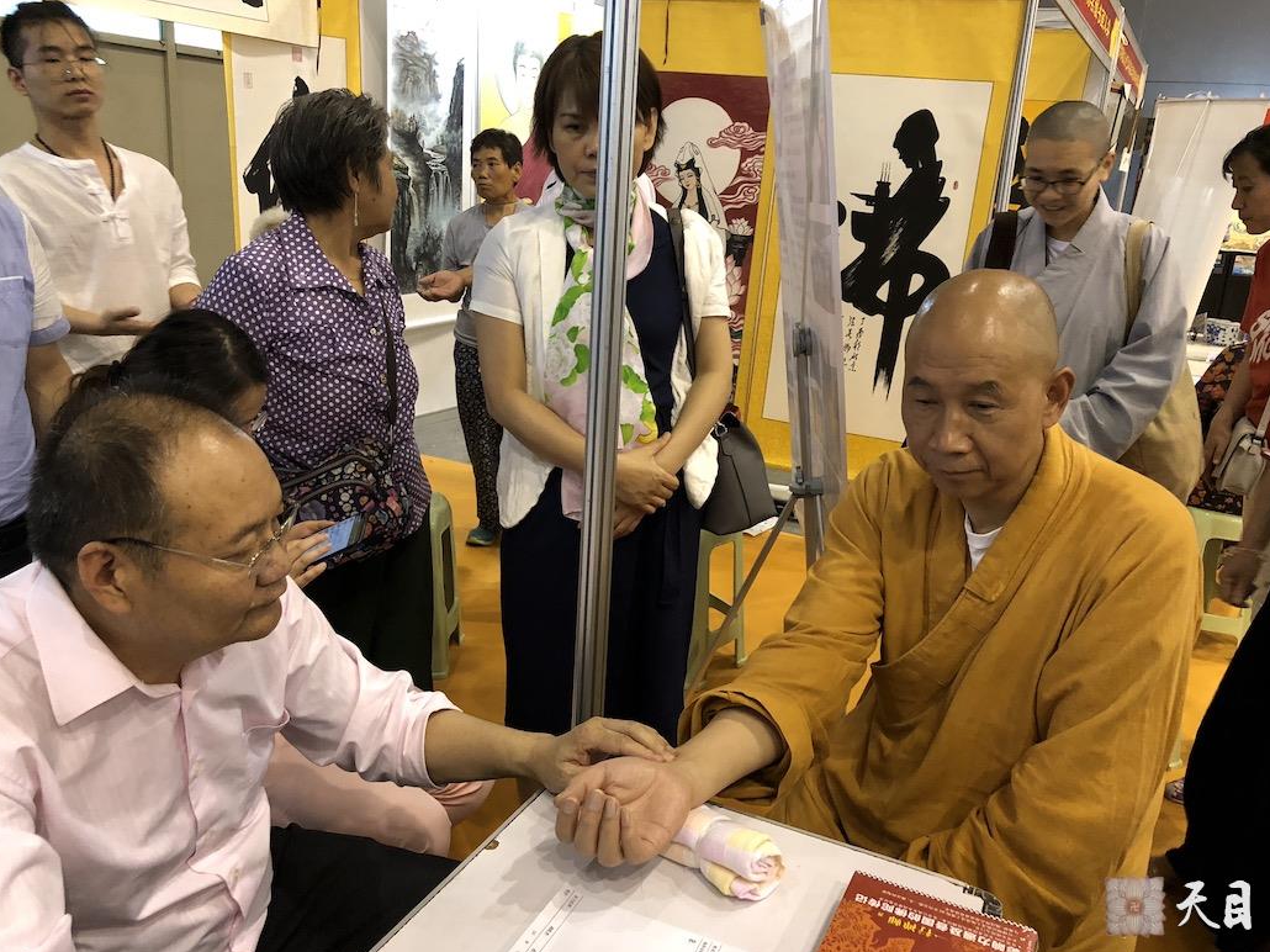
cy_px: 472
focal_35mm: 29
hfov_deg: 61.7
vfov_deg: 48.2
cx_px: 629
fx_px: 1064
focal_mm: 3.99
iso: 100
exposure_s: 1/14
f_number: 1.8
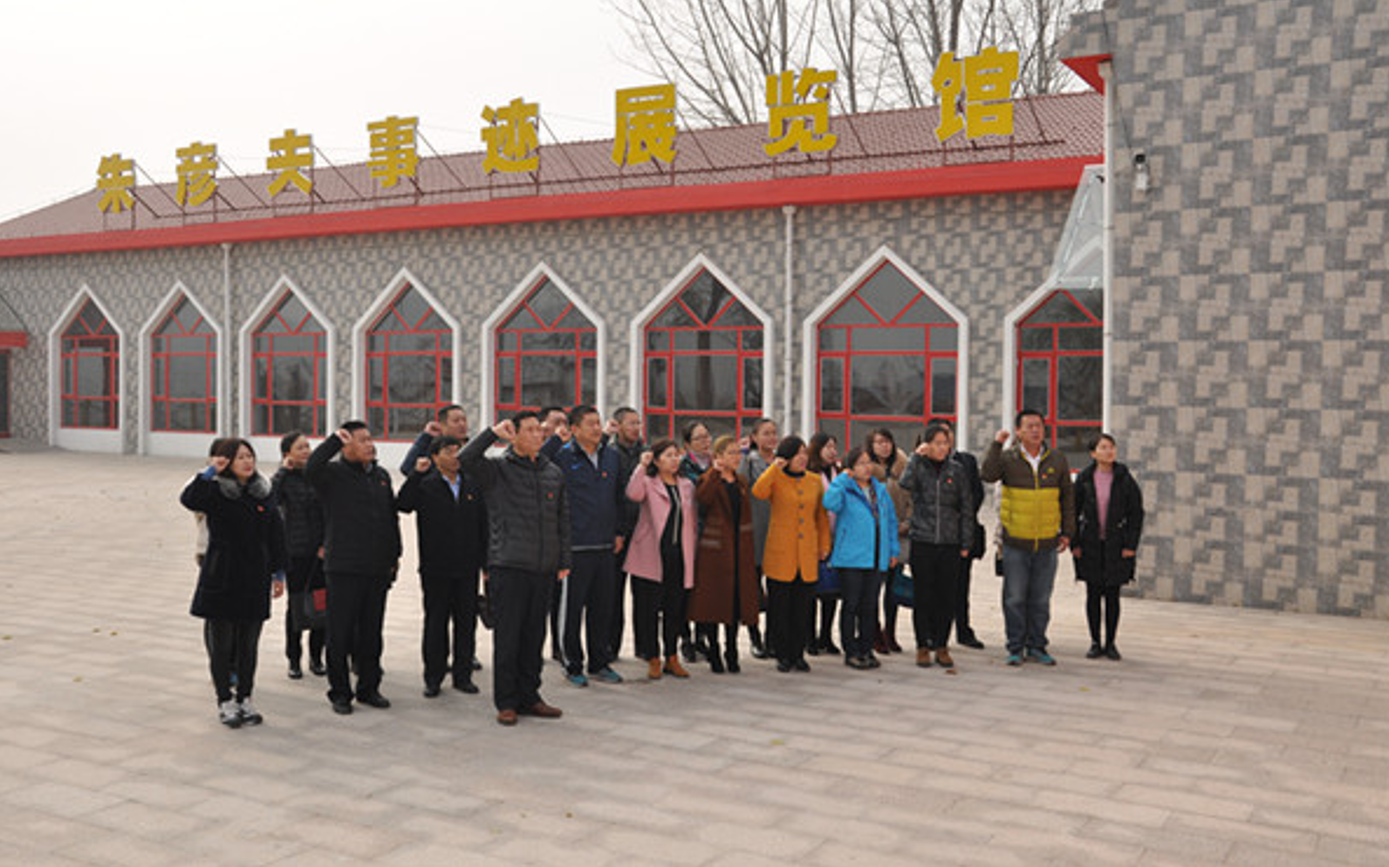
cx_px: 700
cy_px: 408
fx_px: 1286
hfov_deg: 56.7
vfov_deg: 37.2
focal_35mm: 34
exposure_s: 1/200
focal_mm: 22
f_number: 13
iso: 200
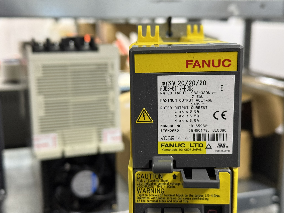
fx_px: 394
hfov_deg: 39.7
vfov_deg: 30.3
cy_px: 106
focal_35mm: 48
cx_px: 142
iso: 200
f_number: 1.78
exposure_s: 1/50
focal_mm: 6.76
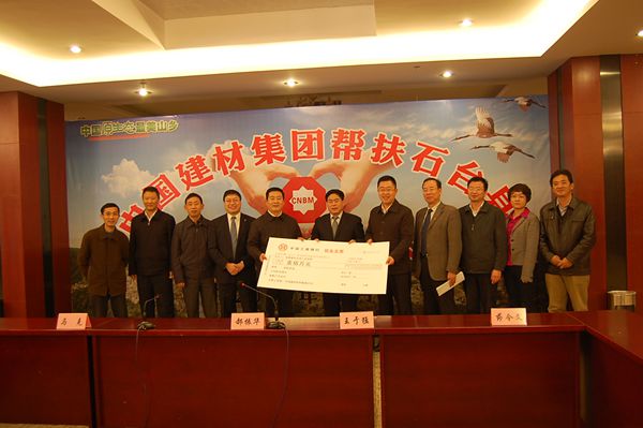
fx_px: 589
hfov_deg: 57.3
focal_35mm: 33
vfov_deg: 39.9
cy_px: 214
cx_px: 322
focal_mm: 22
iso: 500
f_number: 3.8
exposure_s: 1/30
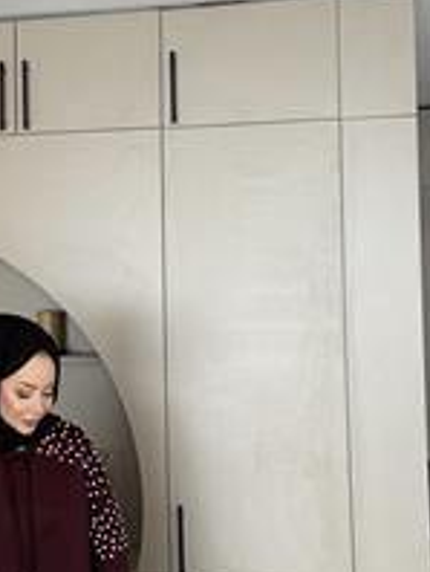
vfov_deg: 34.4
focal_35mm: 50
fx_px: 826
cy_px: 585
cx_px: 6
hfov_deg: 27.6
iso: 50
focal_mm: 6.76
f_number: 1.78
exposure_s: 1/121
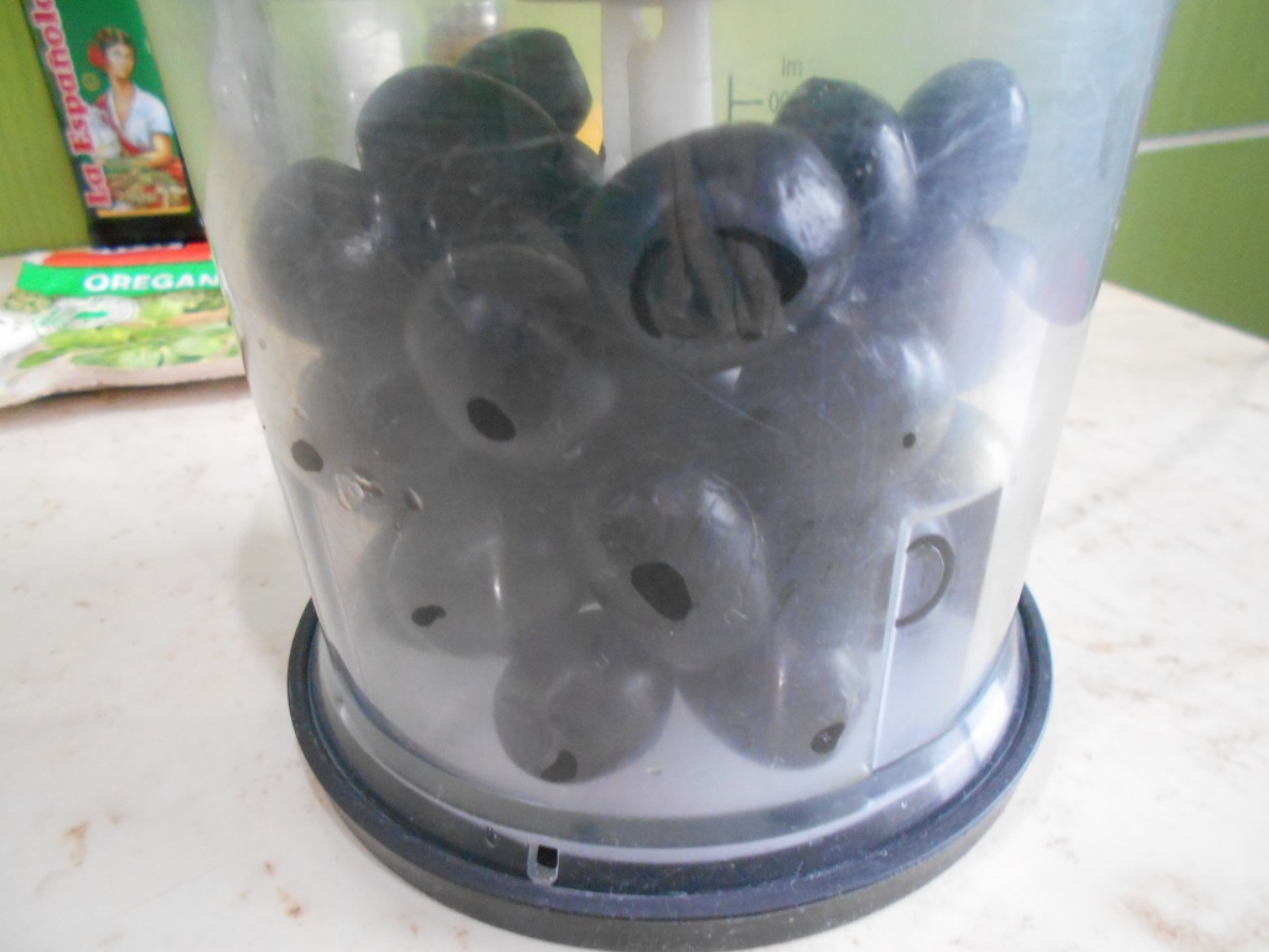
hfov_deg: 67.3
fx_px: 953
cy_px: 476
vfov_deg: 53.1
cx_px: 634
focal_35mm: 26
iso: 800
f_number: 3.2
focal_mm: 4.6
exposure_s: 1/20
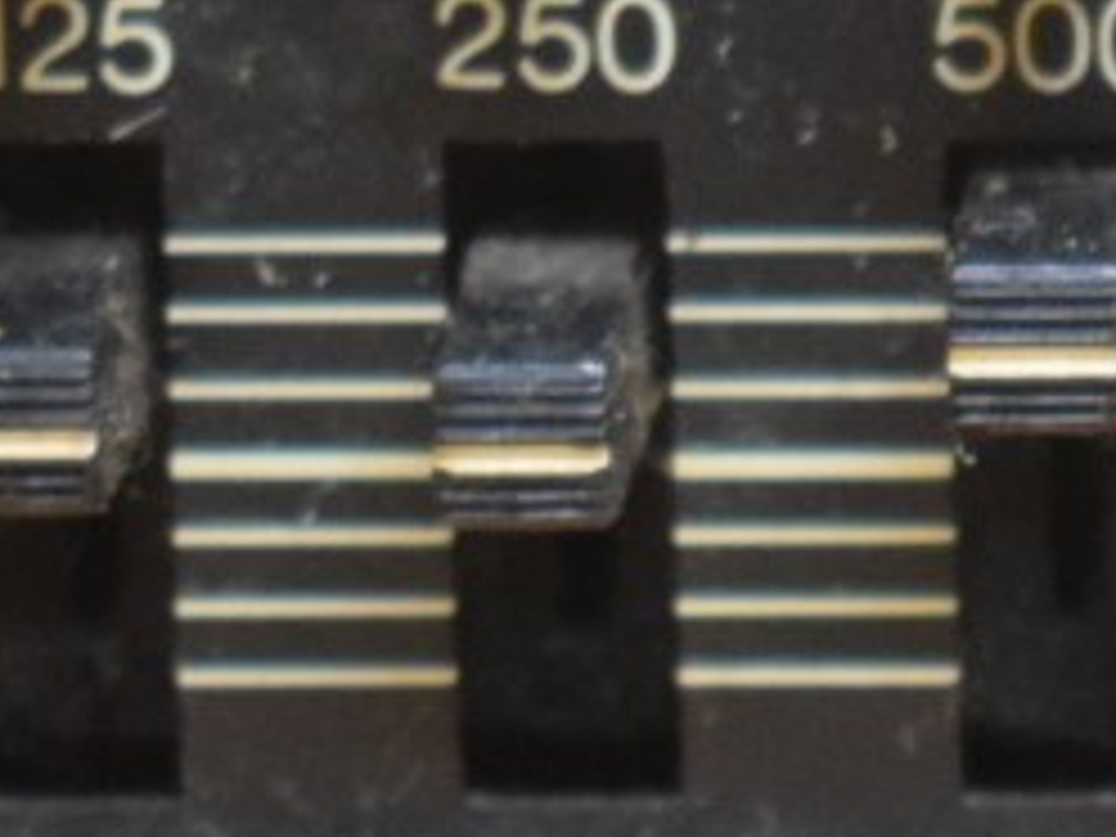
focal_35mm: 418
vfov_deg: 3.5
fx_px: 13476
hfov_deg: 4.7
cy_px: -666
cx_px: 2128
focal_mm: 48
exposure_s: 1/50
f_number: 5.3
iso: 3200
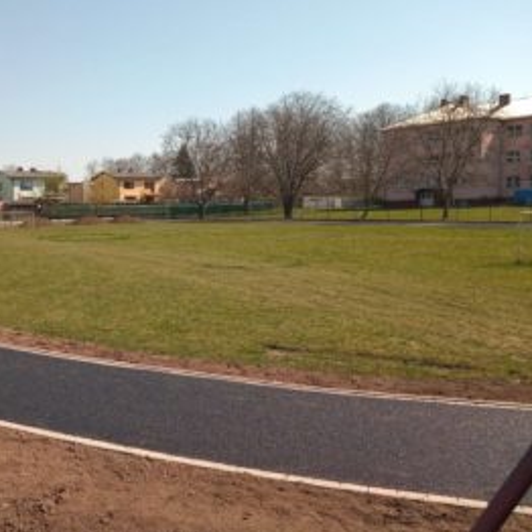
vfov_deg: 59.1
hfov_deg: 57.3
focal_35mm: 27
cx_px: 162
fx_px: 469
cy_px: 266
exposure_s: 1/1181
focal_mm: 3.54
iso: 113
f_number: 2
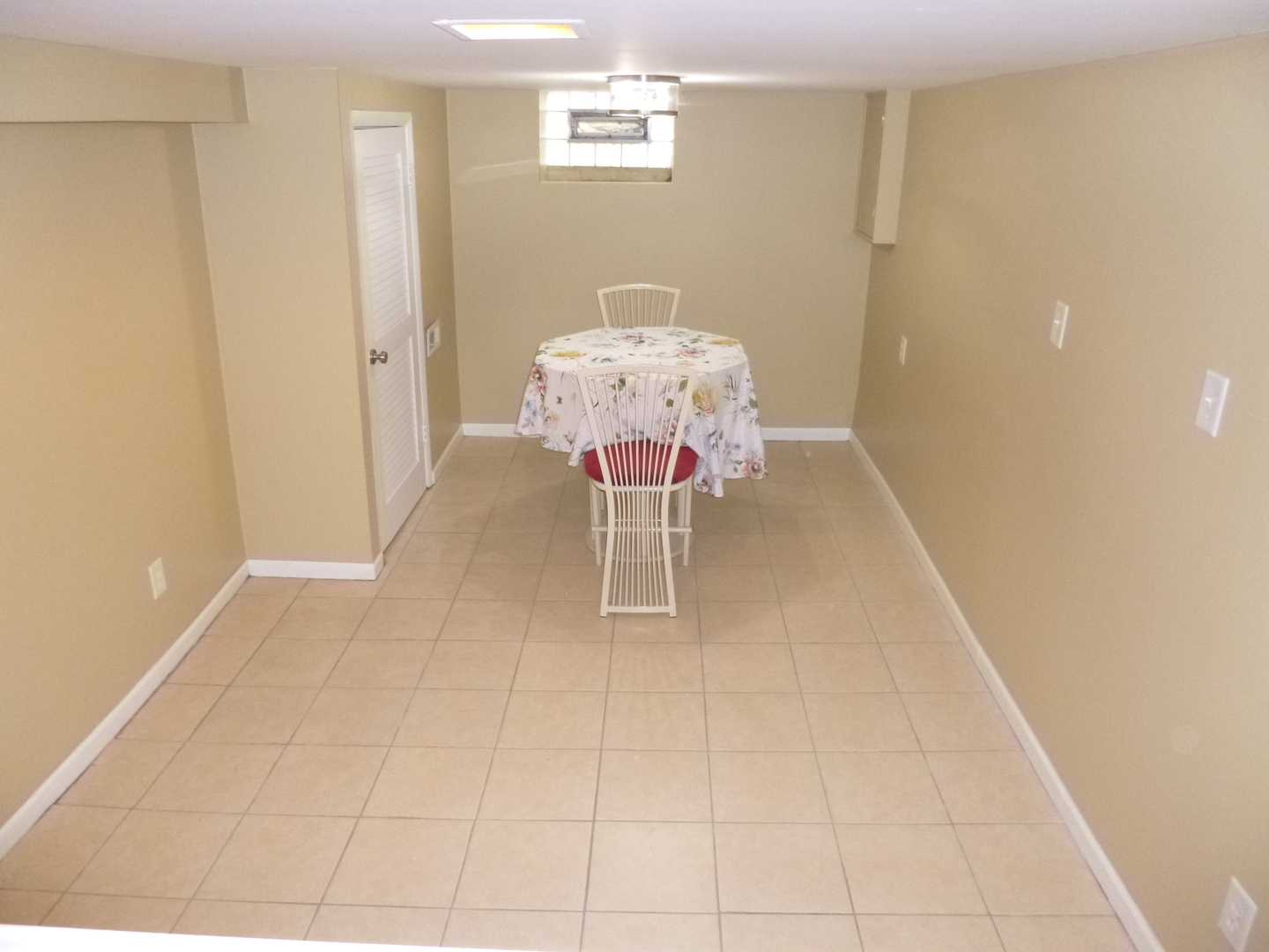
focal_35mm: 25
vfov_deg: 54.9
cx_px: 634
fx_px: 916
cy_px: 476
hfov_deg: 69.4
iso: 400
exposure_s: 1/60
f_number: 3.1
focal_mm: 4.5
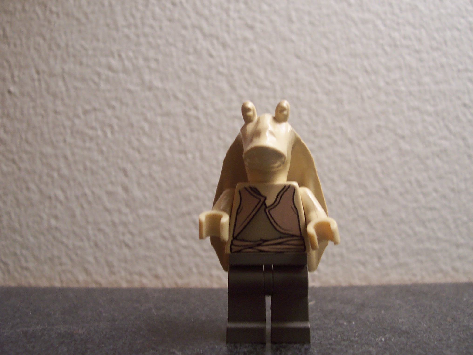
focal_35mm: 37
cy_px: 178
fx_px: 506
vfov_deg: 38.7
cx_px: 236
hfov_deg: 50.1
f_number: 2.8
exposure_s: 1/45
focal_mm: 5.6
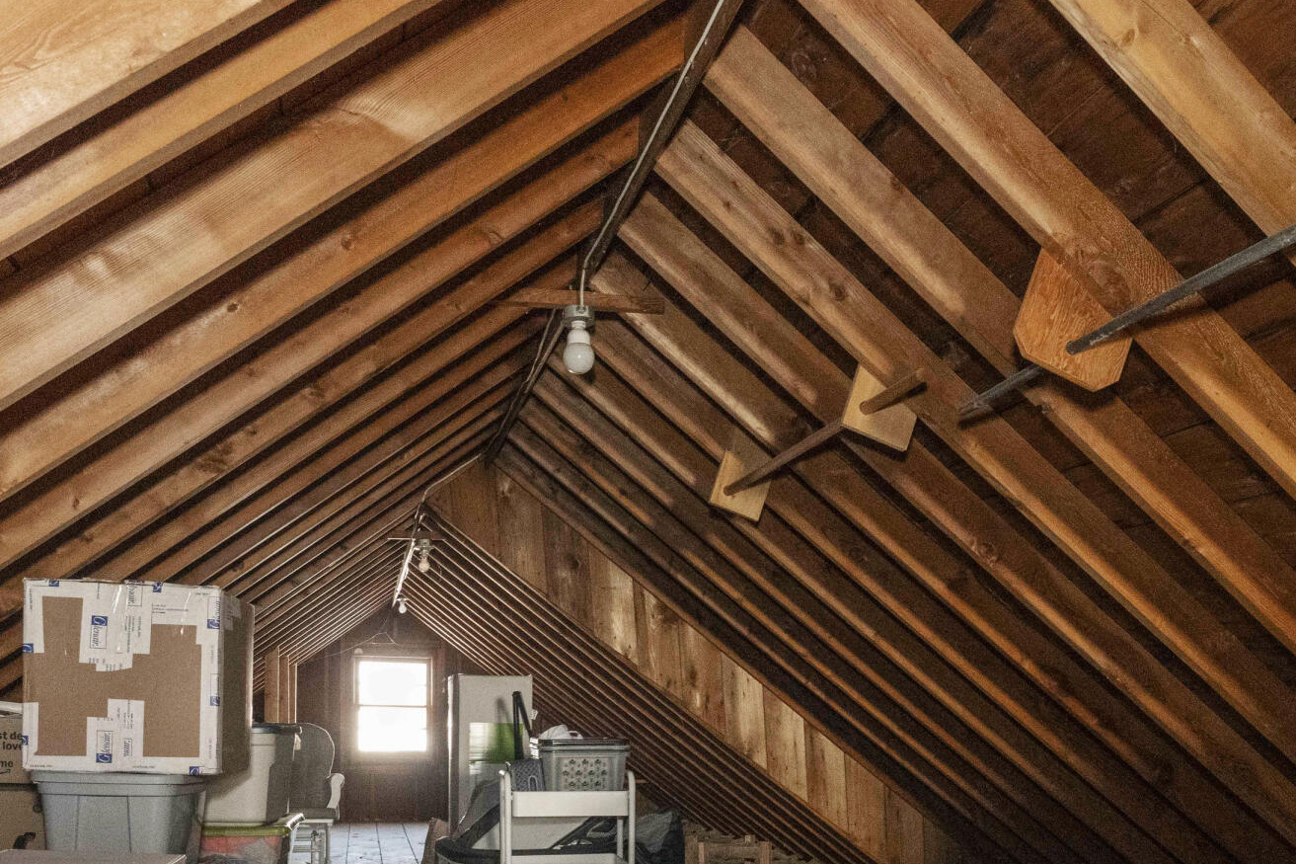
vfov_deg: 37.1
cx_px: 675
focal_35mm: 34
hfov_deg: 56.3
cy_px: 760
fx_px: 1209
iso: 6400
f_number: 7.1
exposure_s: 1/60
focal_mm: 14.7
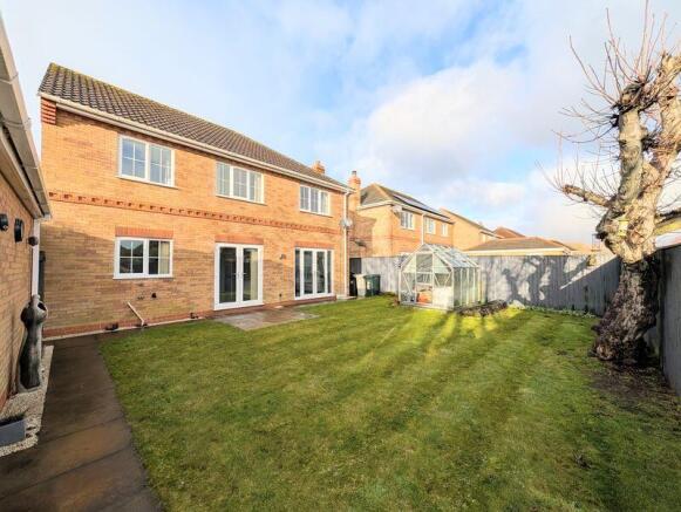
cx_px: 340
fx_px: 236
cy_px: 256
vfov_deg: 94.6
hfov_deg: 110.5
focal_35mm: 12
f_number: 1.7
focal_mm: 2.02
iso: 55
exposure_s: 1/2342
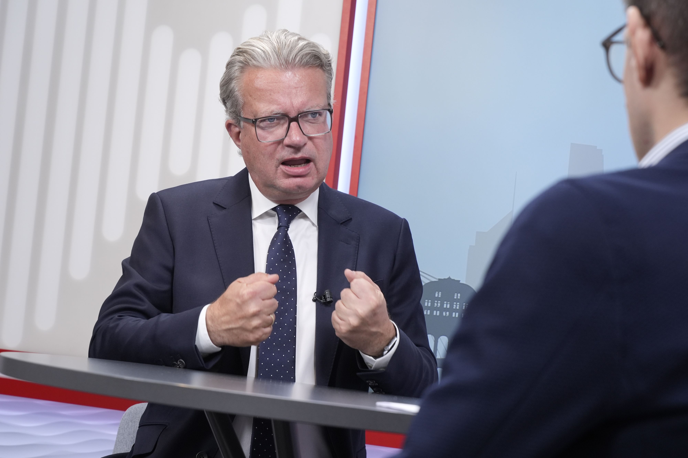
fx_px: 1471
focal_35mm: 77
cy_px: 229
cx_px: 344
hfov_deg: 26.3
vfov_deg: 17.7
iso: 1600
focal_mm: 77
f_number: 7.1
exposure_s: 1/160
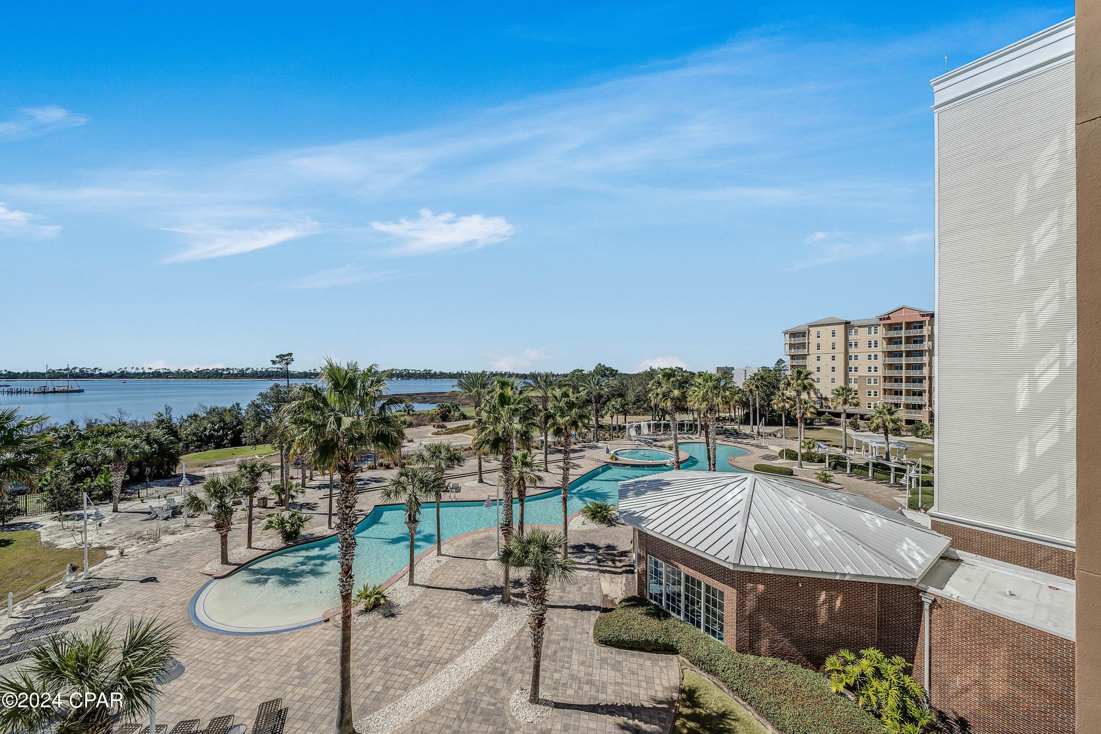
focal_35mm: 12
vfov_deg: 90.0
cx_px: 550
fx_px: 367
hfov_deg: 112.6
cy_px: 367
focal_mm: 12
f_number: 5.6
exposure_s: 1/1250
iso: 100
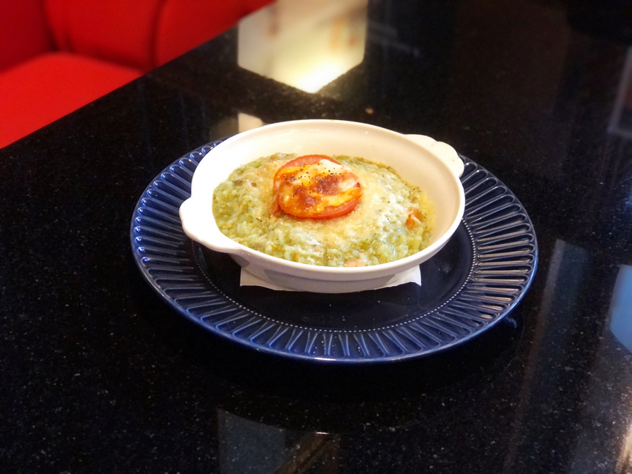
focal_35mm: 57
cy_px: 237
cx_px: 316
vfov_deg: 25.7
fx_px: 1041
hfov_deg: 33.8
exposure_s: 1/30
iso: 800
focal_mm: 6.6
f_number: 2.8
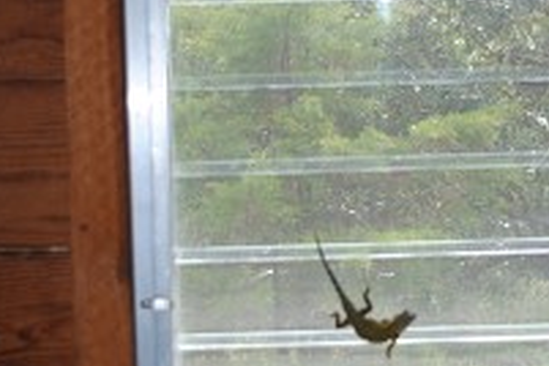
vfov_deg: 14.7
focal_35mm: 93
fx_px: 1418
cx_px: 377
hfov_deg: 21.8
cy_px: 149
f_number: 4.5
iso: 100
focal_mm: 26
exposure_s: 1/200
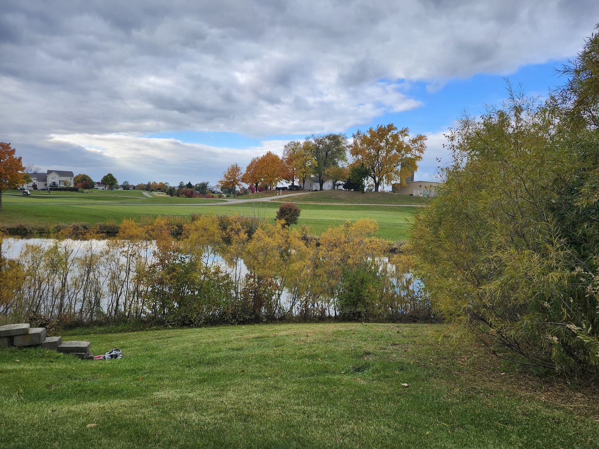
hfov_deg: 73.9
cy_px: 224
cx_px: 300
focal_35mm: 23
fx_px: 398
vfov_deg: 58.9
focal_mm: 5.54
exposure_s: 1/492
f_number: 1.8
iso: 25
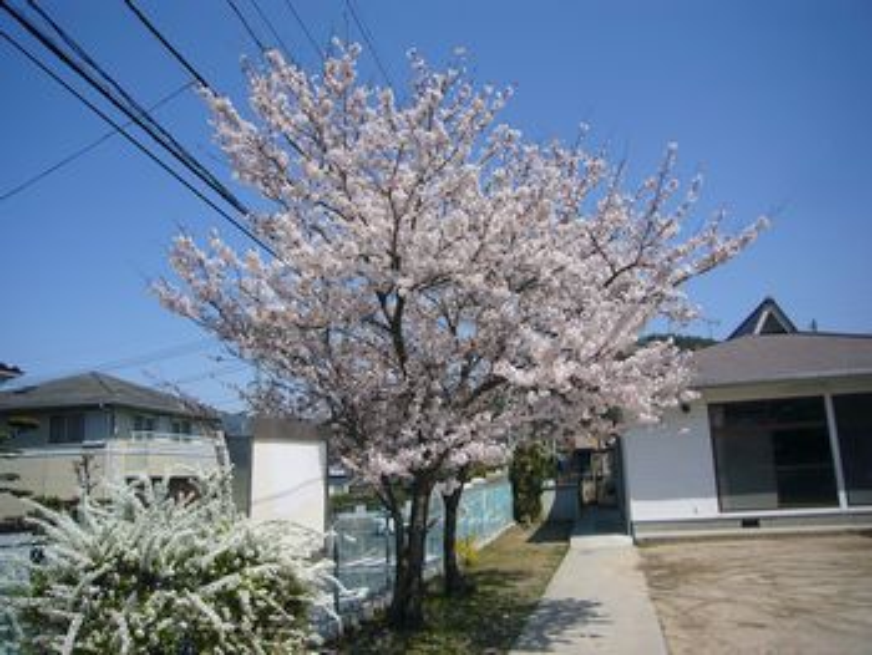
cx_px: 436
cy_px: 328
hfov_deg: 61.6
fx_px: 731
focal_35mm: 29
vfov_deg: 48.3
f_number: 5.6
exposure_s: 1/500
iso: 80
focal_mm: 4.7
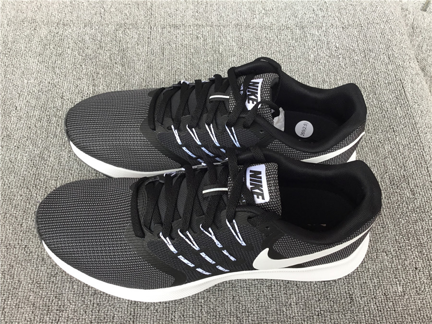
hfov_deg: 58.4
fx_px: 387
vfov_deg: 45.4
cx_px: 216
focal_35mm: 31
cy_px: 162
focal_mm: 3.3
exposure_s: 1/50
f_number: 2.4
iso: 25
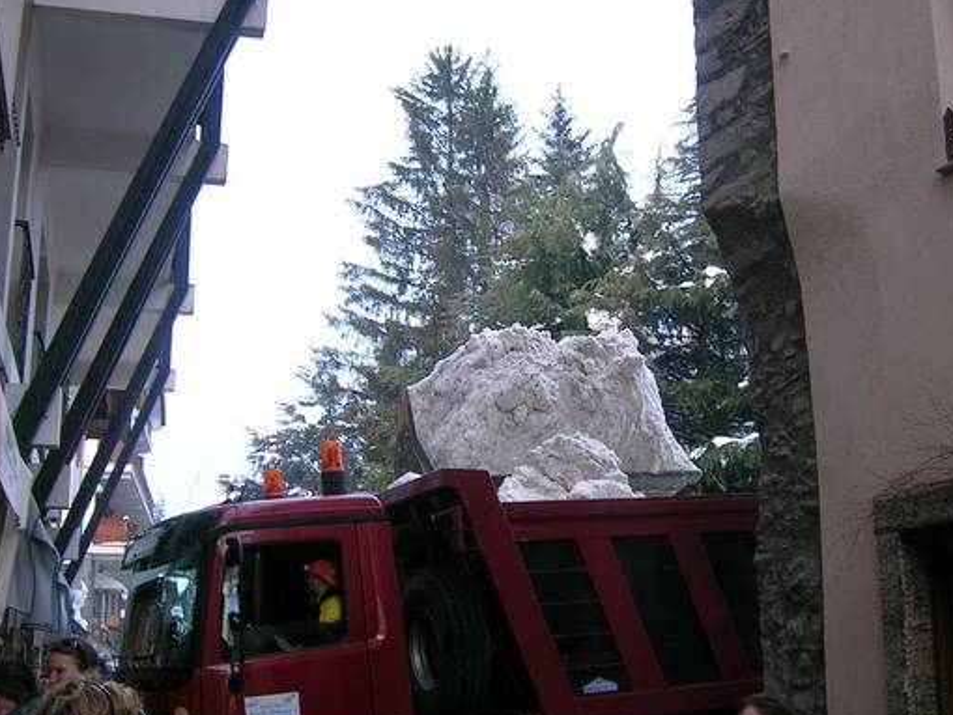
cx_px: 525
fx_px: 1322
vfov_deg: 30.3
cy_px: 393
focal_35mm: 48
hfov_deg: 39.6
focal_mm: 5.4
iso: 50
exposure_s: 1/49
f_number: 2.8
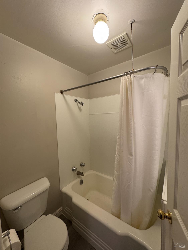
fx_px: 101
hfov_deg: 85.7
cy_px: 125
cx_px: 94
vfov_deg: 102.1
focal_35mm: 14
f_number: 2.2
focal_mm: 2.22
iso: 160
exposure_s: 1/60
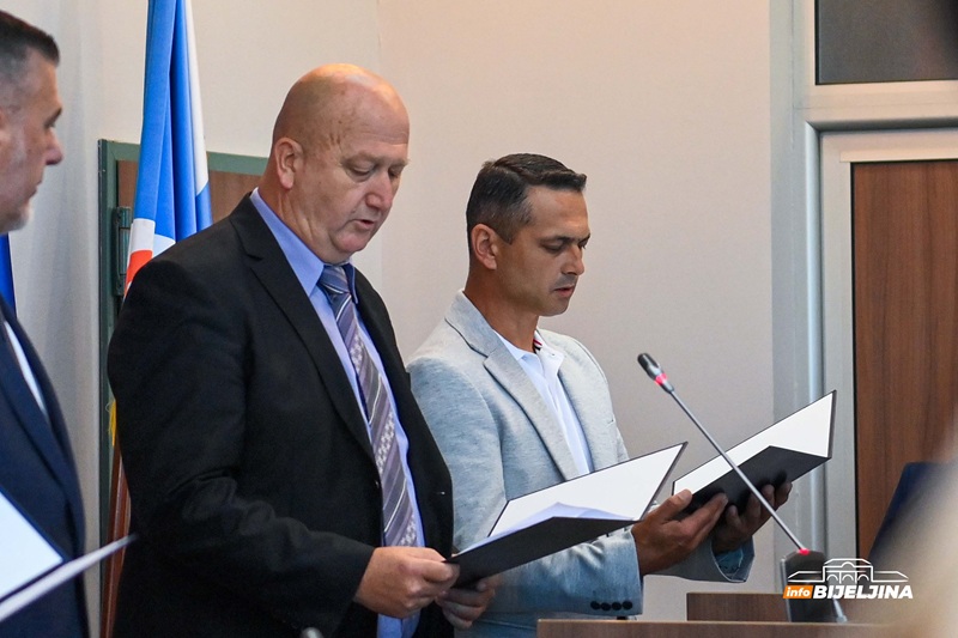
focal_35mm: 105
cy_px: 319
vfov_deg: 13.0
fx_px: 2793
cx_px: 479
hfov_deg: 19.5
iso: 2500
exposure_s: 1/640
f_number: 2.8
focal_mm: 70
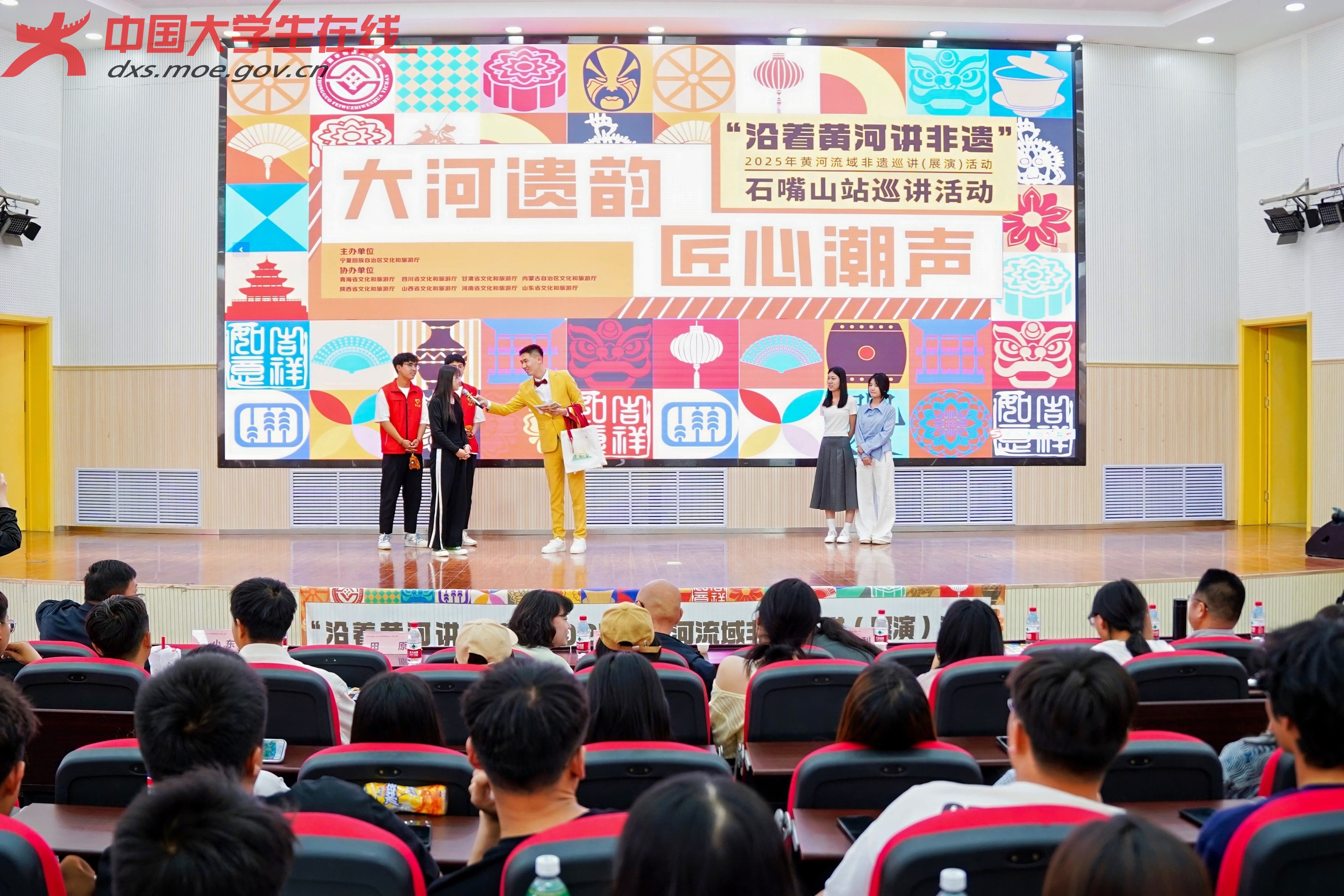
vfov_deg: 36.9
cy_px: 448
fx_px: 1344
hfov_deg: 53.1
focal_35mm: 36
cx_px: 672
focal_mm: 24
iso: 500
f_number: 2.8
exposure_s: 1/100
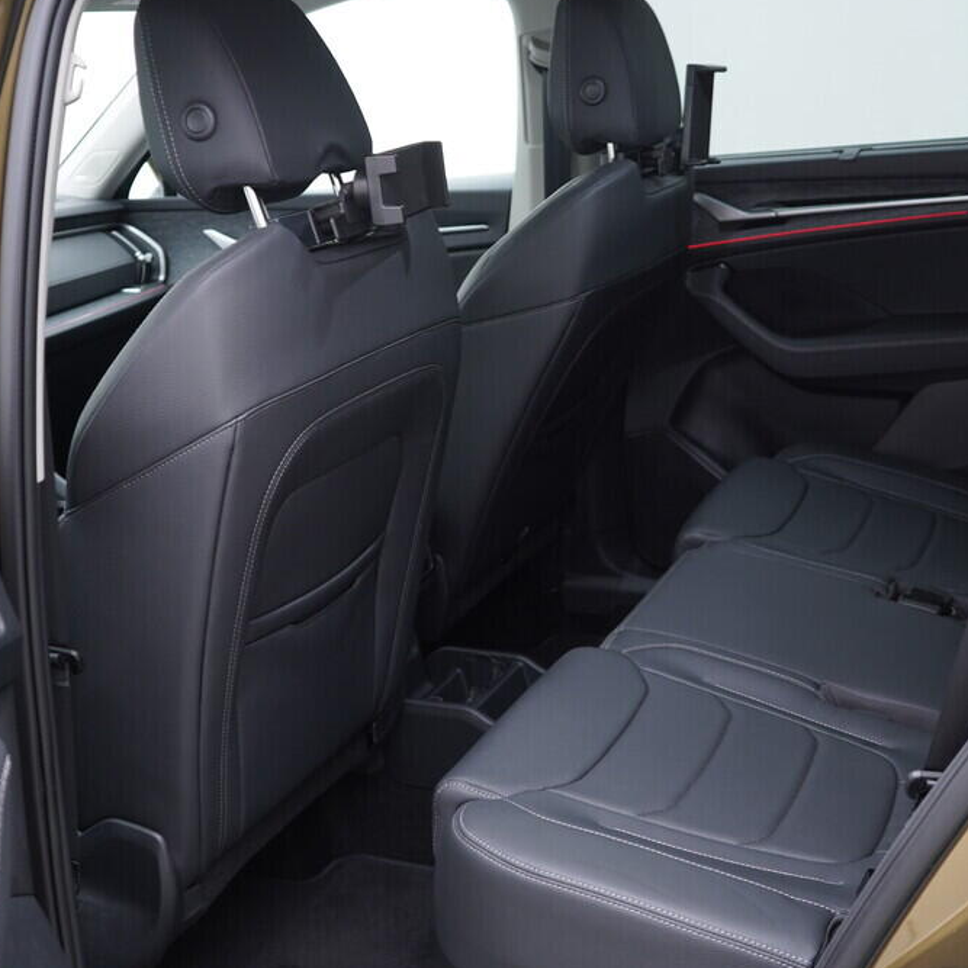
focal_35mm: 47
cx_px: 605
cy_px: 485
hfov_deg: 35.9
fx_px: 1487
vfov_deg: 36.1
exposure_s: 1/40
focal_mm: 24
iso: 200
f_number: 2.8
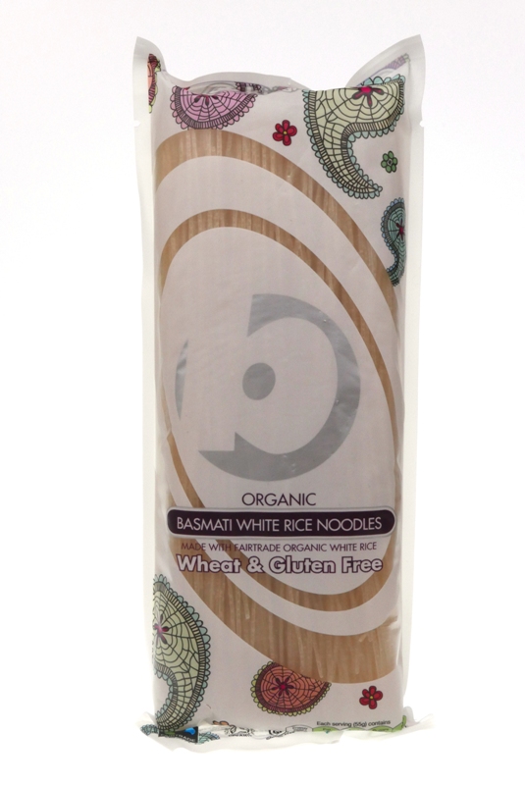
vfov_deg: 44.5
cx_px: 262
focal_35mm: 44
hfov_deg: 30.6
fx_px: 960
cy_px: 392
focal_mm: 19.9
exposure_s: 1/50
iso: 1600
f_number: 16
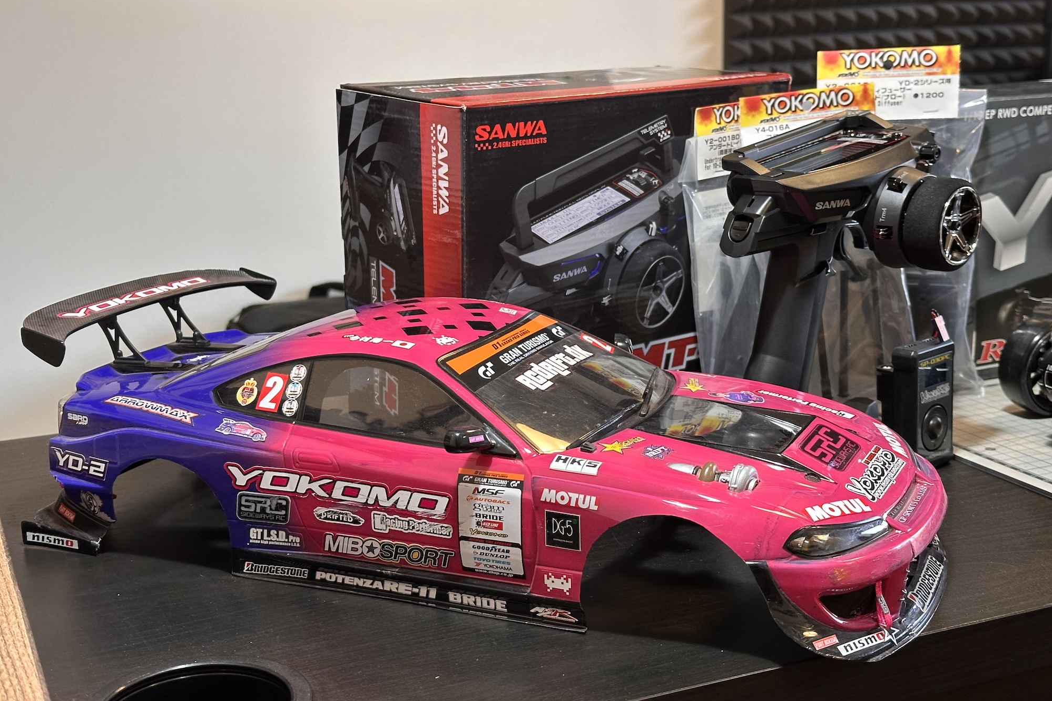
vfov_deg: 27.0
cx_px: 526
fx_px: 1461
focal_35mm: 50
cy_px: 355
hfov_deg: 39.6
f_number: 1.78
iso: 160
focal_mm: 6.86
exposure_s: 1/50
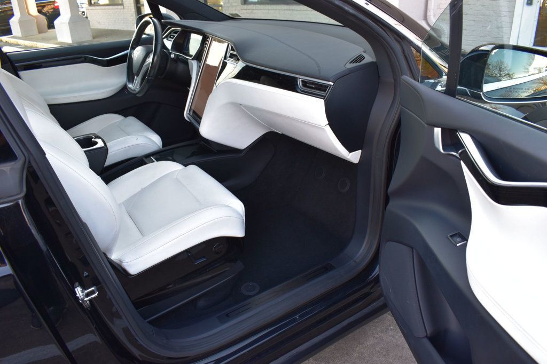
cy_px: 182
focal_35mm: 27
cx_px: 274
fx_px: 410
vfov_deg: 47.9
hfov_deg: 67.4
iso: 400
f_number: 7.1
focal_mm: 18
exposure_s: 1/40
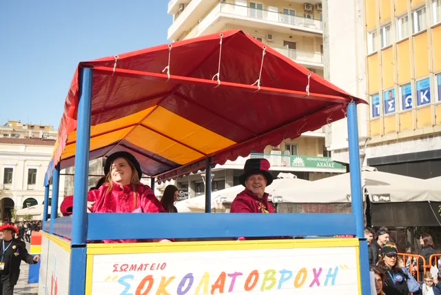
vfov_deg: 37.9
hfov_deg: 54.4
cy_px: 148
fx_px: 429
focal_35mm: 35
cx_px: 220
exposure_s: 1/2000
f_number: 5
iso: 500
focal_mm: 35
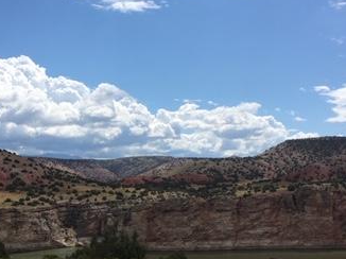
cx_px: 121
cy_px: 208
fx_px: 569
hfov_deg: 33.6
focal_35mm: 57
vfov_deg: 25.2
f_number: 2.2
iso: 25
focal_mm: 4.15
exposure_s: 1/2849
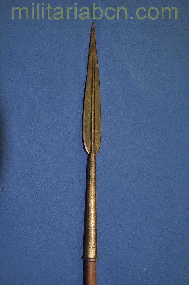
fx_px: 308
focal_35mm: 39
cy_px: 142
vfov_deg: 49.6
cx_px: 94
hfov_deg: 34.1
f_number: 3.8
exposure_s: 1/60
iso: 800
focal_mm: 26
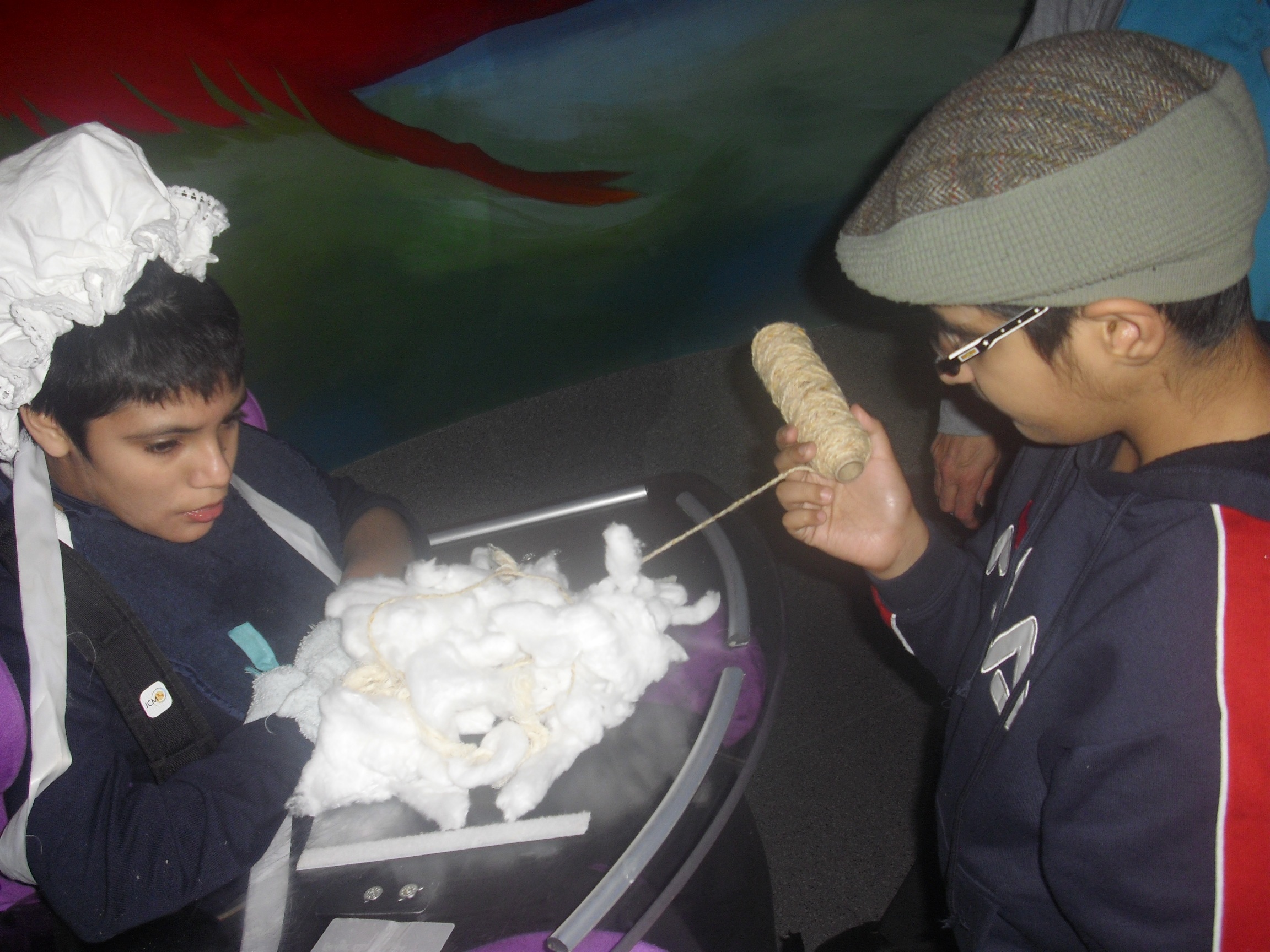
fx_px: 1394
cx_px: 635
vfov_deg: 37.7
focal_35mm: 38
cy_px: 476
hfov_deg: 49.0
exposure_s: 1/60
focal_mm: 6.2
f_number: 2.8
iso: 100
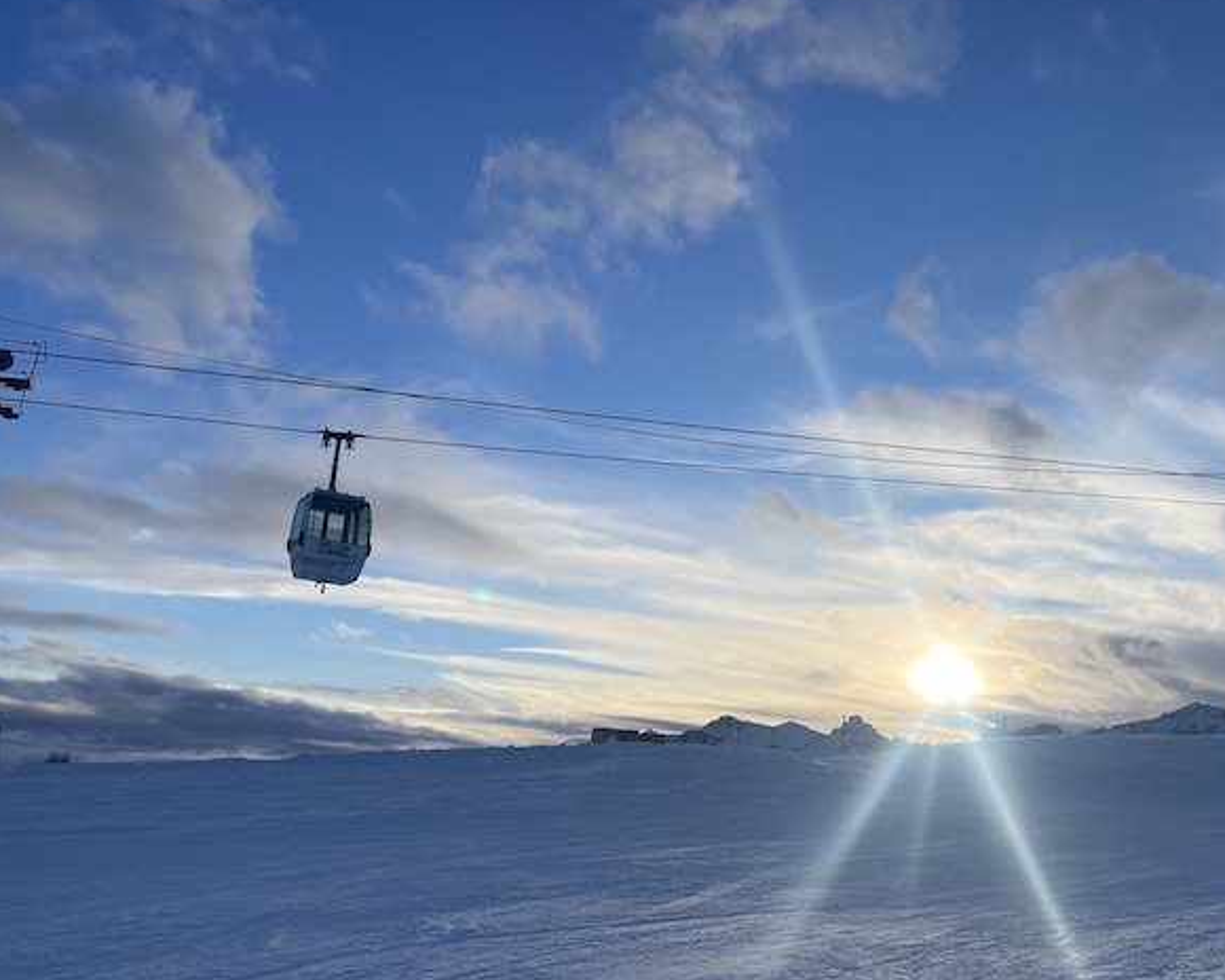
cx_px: 737
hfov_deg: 51.2
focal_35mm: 35
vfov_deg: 42.0
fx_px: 1269
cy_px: 602
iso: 50
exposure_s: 1/9174
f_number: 1.6
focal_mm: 5.1
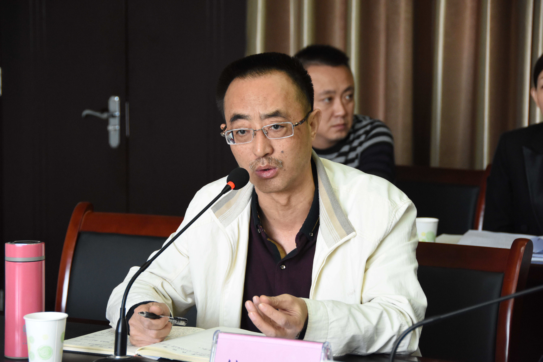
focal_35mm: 120
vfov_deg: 11.4
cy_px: 181
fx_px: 1810
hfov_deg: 17.1
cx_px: 272
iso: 2500
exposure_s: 1/200
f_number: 5
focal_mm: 80
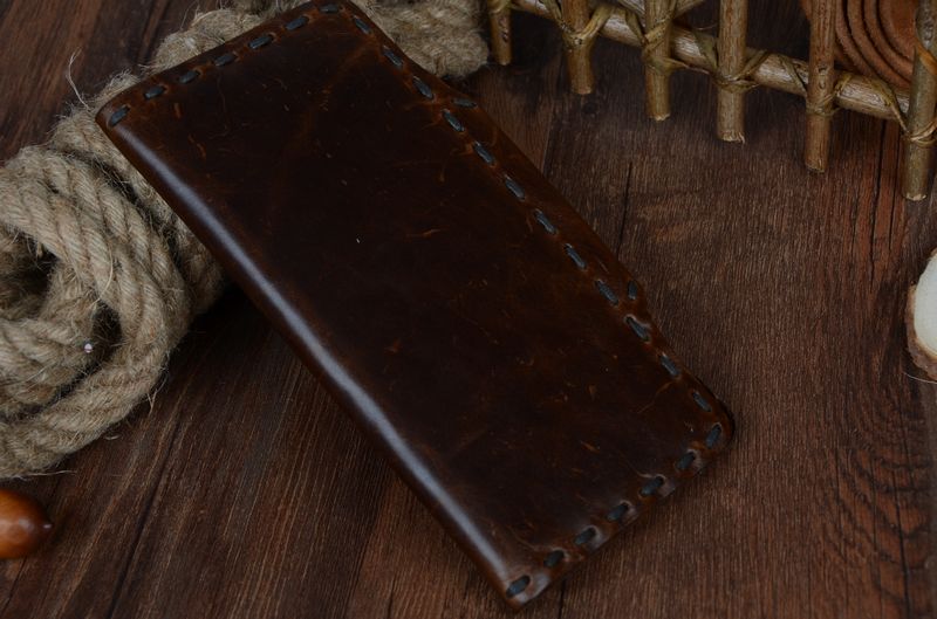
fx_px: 2336
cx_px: 468
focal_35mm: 90
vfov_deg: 15.1
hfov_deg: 22.7
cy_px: 310
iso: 100
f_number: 9
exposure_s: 1/125
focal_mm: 60
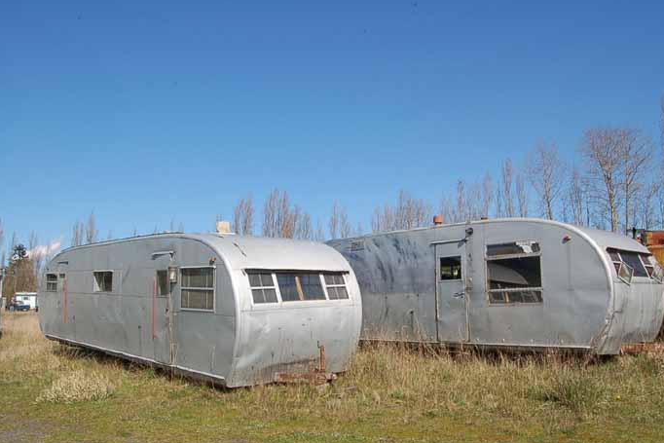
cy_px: 224
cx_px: 341
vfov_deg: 42.3
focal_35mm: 31
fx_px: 572
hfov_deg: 60.3
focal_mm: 20
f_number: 22
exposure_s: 1/60
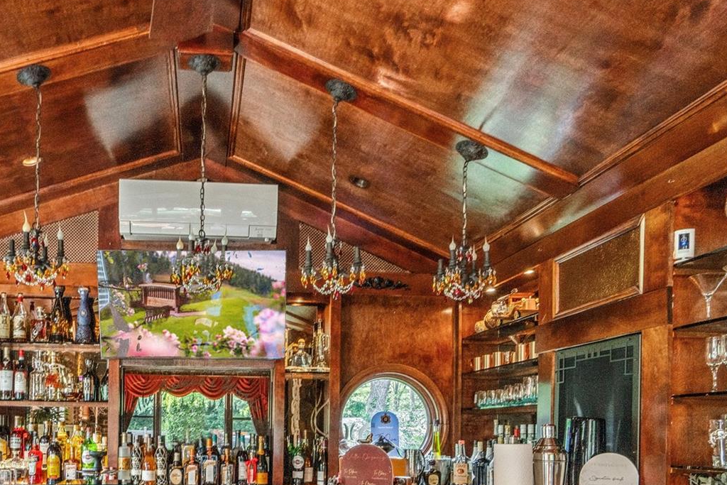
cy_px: 417
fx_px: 646
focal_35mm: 32
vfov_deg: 38.8
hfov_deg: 57.3
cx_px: 236
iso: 800
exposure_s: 1/80
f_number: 6.3
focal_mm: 16
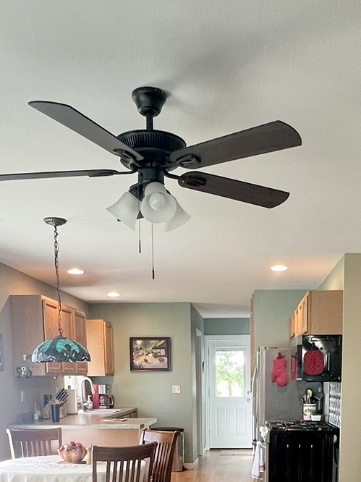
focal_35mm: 40
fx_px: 557
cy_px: 473
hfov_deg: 35.7
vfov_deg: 41.3
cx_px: 227
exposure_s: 1/99
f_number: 1.8
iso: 200
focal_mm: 1.57
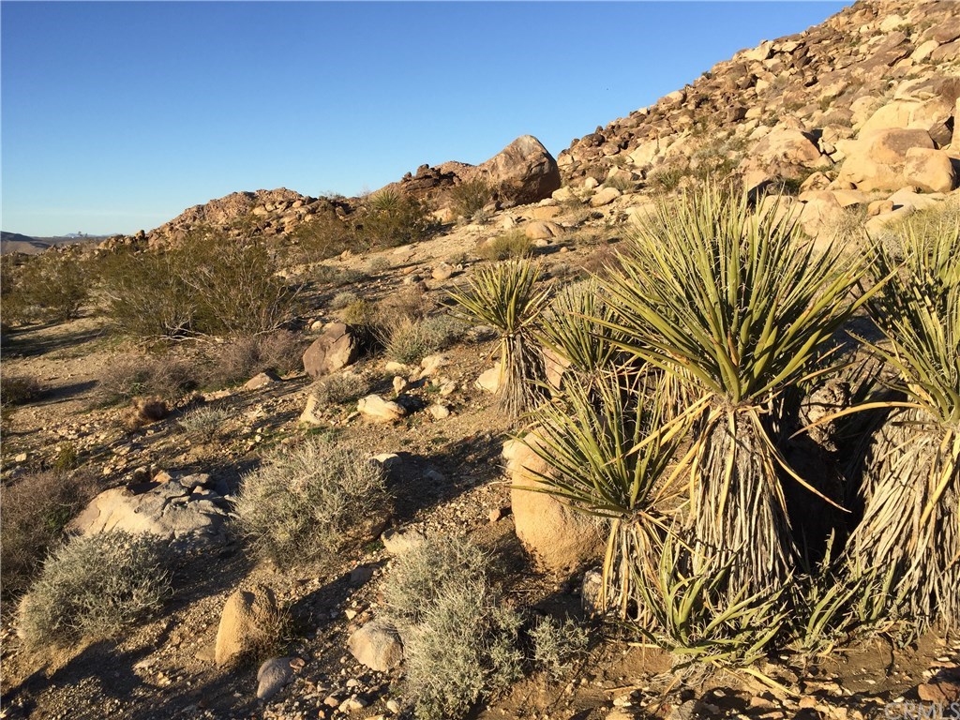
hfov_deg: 61.7
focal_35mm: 29
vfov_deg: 48.2
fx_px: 804
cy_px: 360
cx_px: 480
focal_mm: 4.15
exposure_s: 1/1276
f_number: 2.2
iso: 32
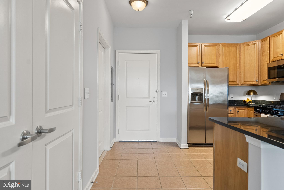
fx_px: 170
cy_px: 95
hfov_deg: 79.9
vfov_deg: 58.4
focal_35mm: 22
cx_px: 142
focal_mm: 21.5
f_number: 5
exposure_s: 1/25
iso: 800
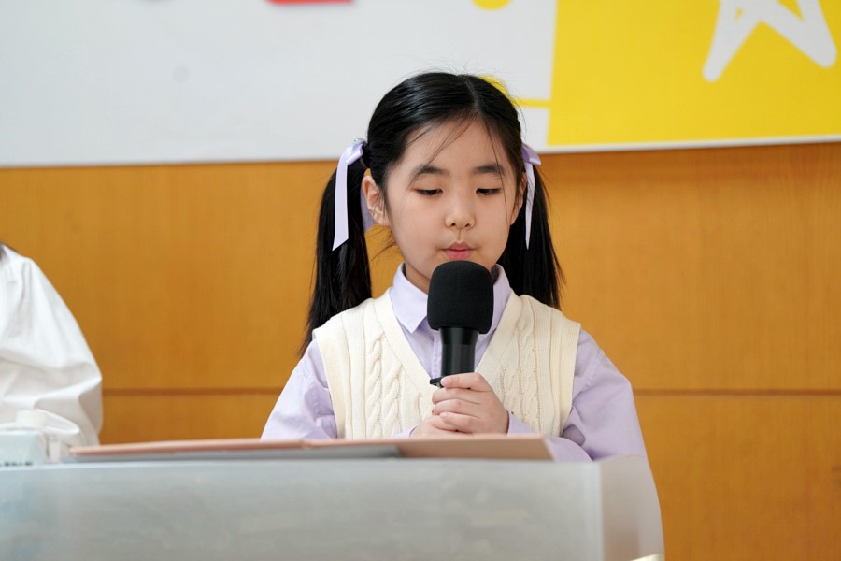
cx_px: 420
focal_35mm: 200
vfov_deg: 6.9
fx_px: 4672
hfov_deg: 10.3
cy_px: 280
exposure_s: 1/250
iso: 1250
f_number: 4
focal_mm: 200
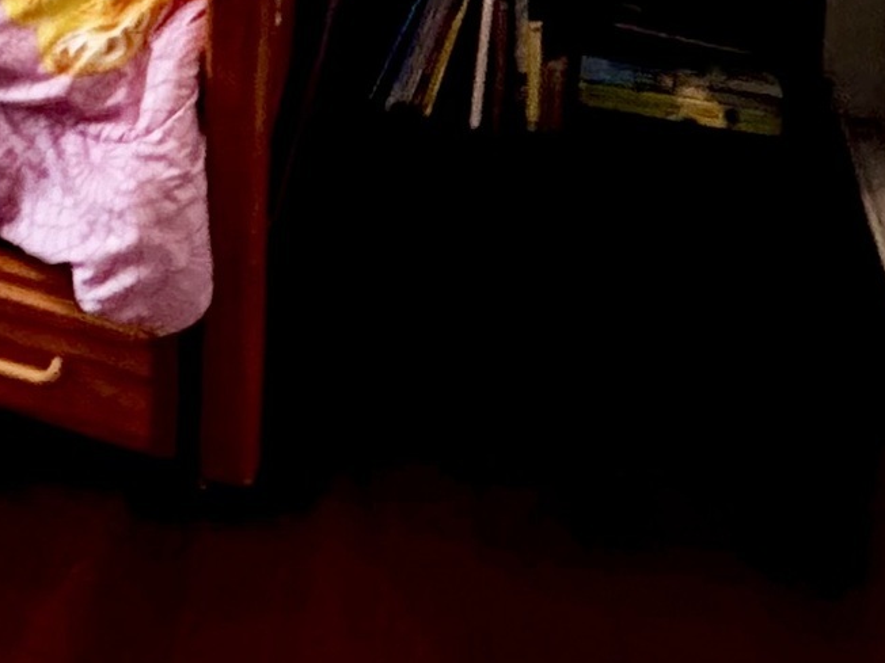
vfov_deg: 16.9
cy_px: -647
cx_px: -58
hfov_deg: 27.2
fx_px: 1687
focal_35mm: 66
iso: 400
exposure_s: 1/60
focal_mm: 2.22
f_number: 2.2
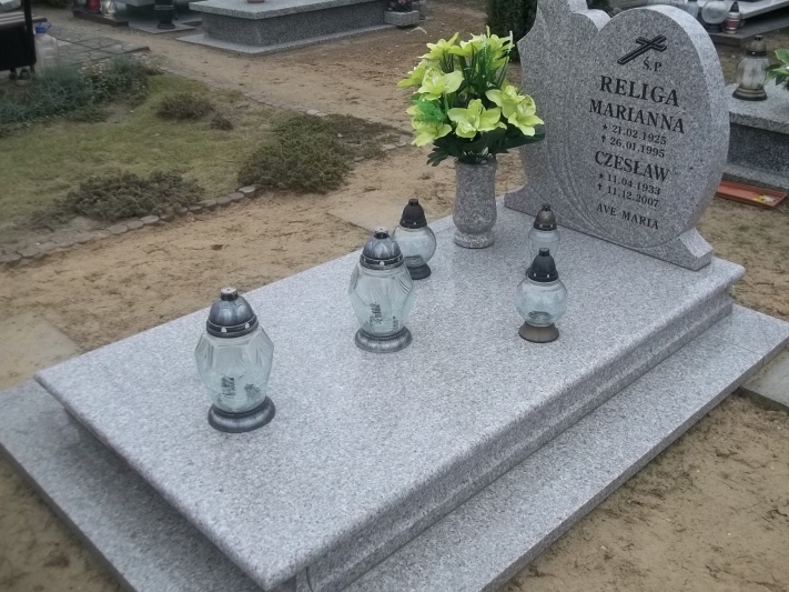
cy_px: 280
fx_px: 820
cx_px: 441
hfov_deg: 51.2
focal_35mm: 36
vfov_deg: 39.6
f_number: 2.9
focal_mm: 5.7
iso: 80
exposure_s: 1/80
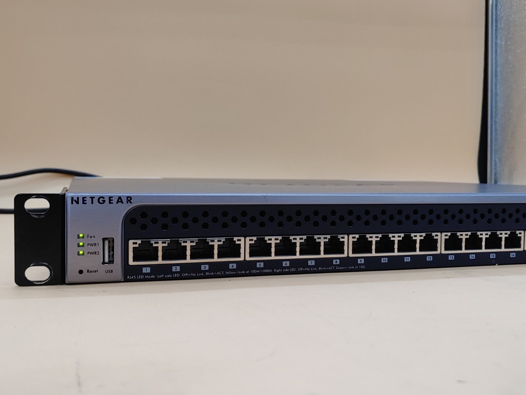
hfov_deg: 51.4
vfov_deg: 39.7
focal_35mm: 36
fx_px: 547
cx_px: 263
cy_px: 198
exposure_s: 1/120
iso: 50
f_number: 1.8
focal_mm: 4.36
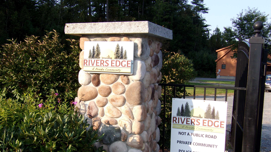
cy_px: 99
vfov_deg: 25.8
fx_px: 331
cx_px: 135
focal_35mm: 46
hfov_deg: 44.6
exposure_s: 1/280
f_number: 3.7
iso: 80
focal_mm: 7.6
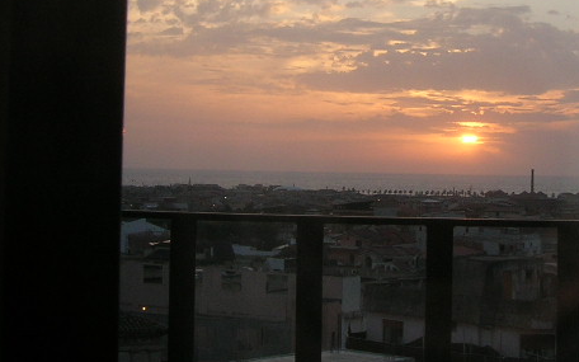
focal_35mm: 81
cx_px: 382
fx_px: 1278
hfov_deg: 25.4
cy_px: 62
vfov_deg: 16.0
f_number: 4.9
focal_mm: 5.7
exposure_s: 1/70.5
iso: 50
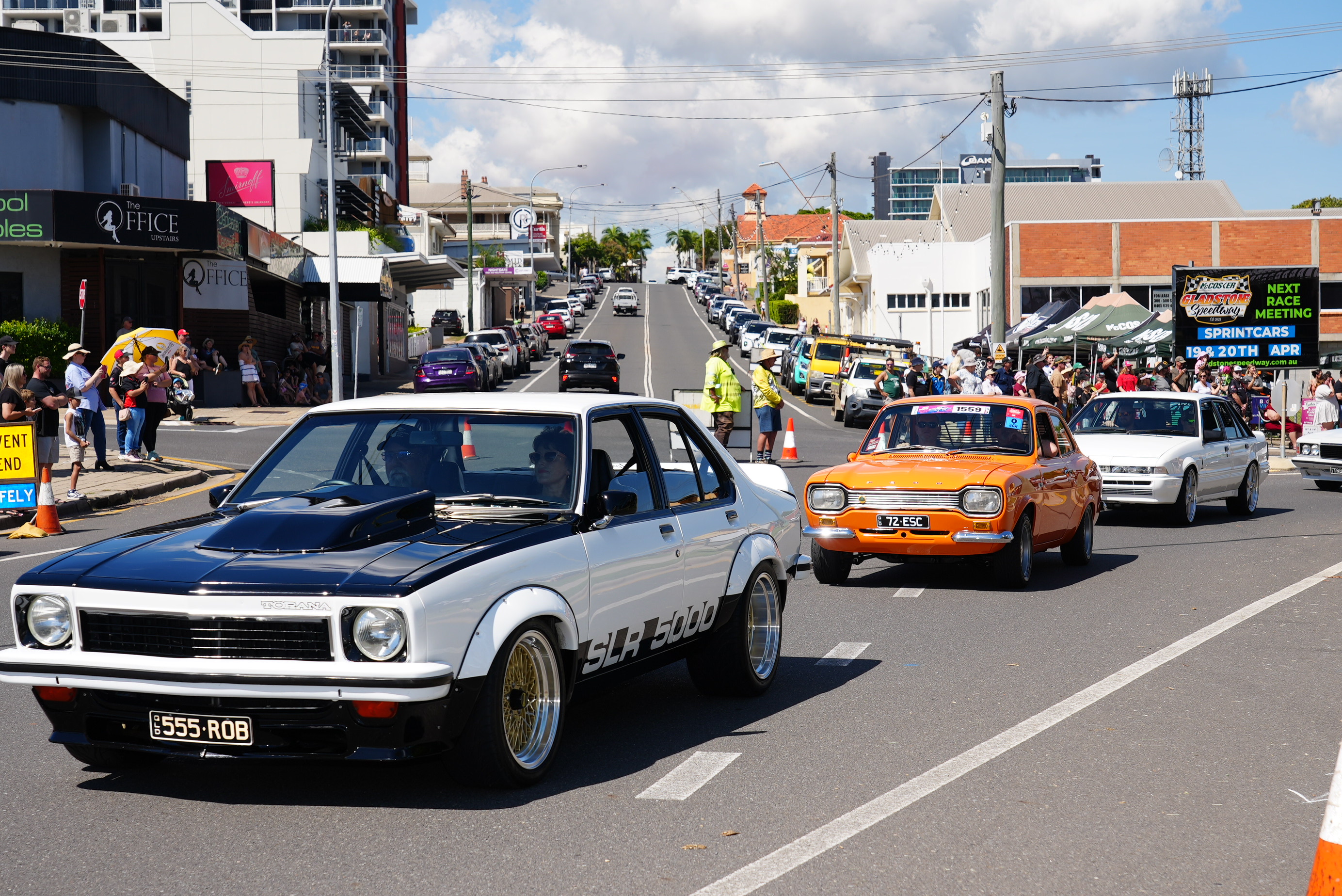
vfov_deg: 22.6
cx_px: 671
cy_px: 448
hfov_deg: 33.4
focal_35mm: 60
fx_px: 2237
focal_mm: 60
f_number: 8
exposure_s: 1/250
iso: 80
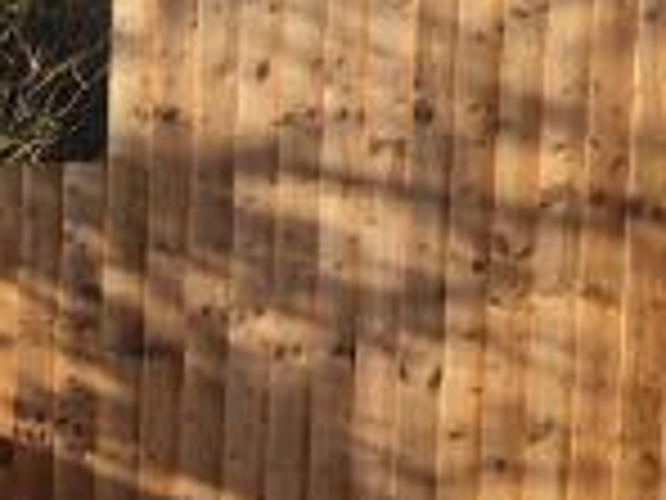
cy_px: 423
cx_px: -234
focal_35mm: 200
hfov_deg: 9.7
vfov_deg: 7.4
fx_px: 3848
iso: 25
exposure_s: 1/292
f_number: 2.2
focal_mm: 4.15
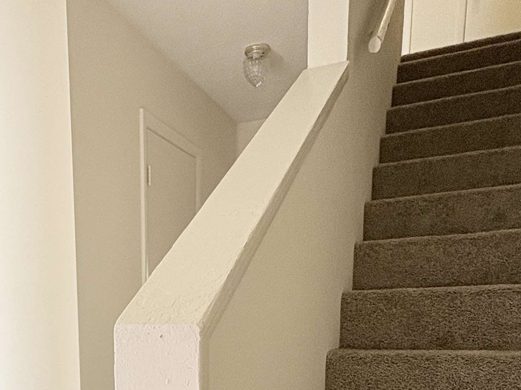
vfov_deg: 35.3
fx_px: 542
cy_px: 402
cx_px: 156
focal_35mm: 36
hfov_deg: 50.0
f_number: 2.2
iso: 250
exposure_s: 1/60
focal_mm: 2.22
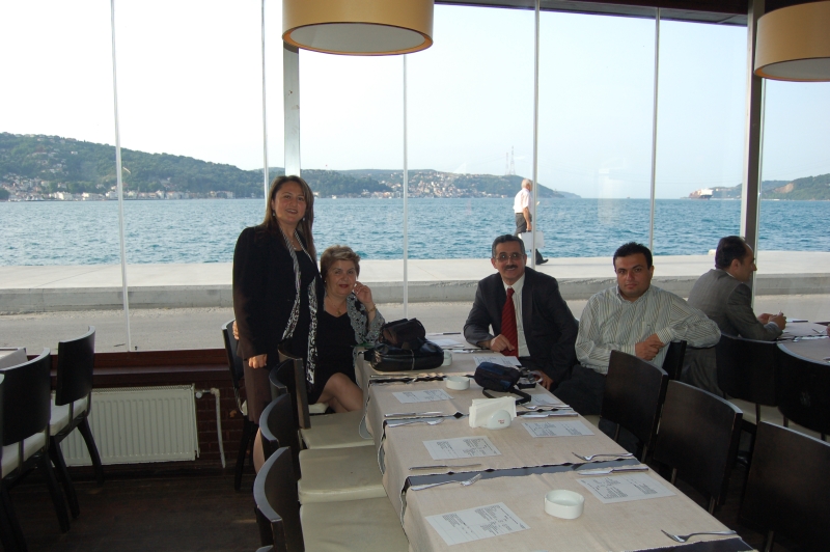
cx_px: 415
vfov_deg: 47.9
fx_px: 622
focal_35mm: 27
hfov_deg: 67.4
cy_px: 276
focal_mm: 18
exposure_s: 1/500
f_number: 5
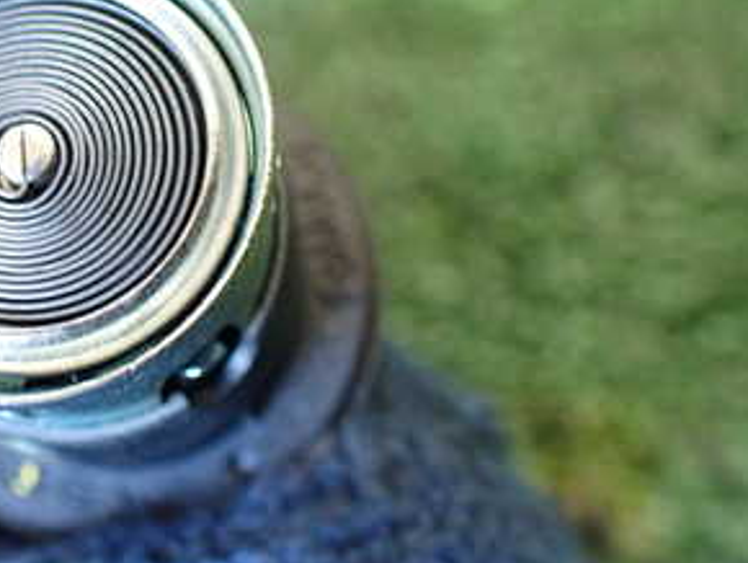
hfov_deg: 29.3
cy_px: 137
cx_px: 10
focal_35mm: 62
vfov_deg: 23.4
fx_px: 1341
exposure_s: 1/30
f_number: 2.3
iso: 800
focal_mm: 5.4
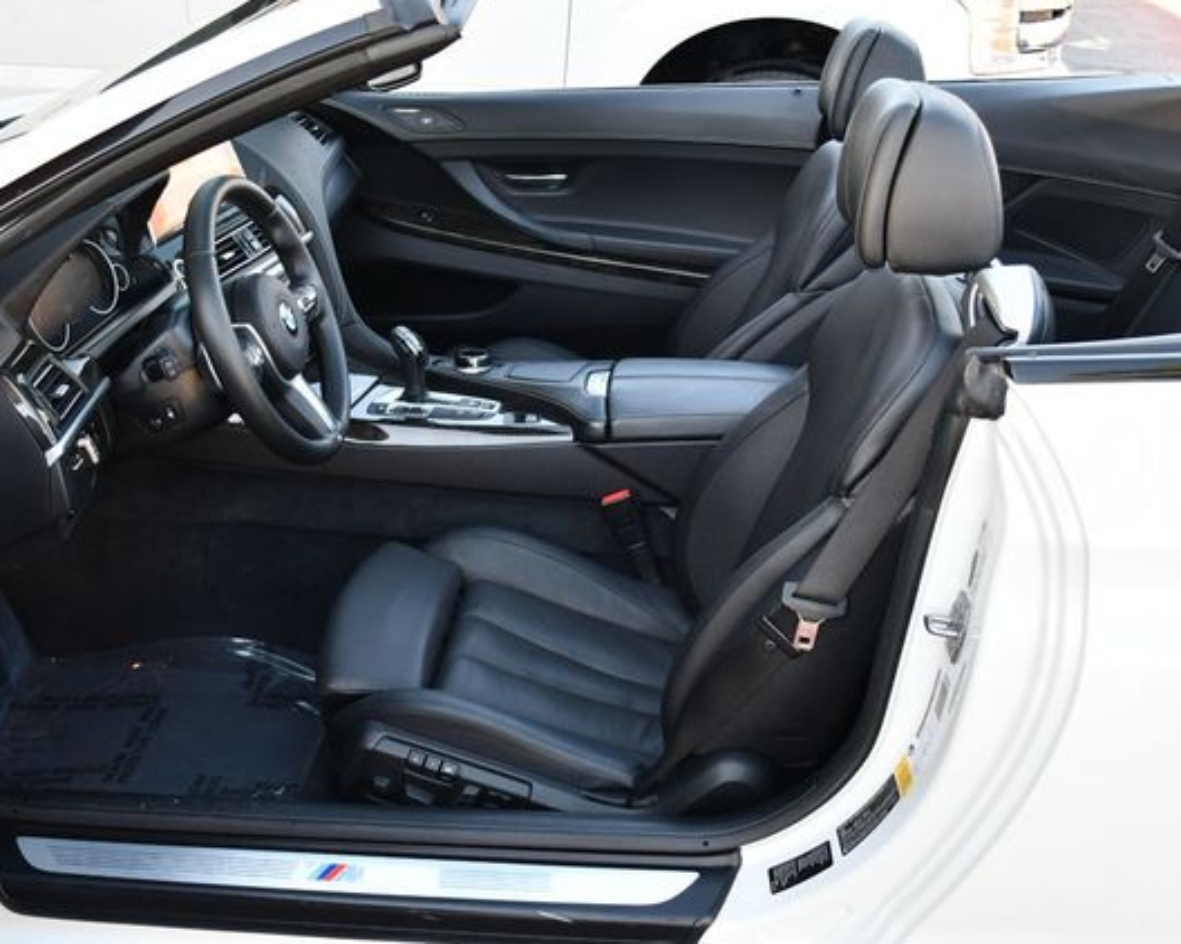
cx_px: 532
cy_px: 468
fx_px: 1433
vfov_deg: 36.5
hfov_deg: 44.7
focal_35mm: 41
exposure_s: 1/250
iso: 400
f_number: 3.5
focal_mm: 18
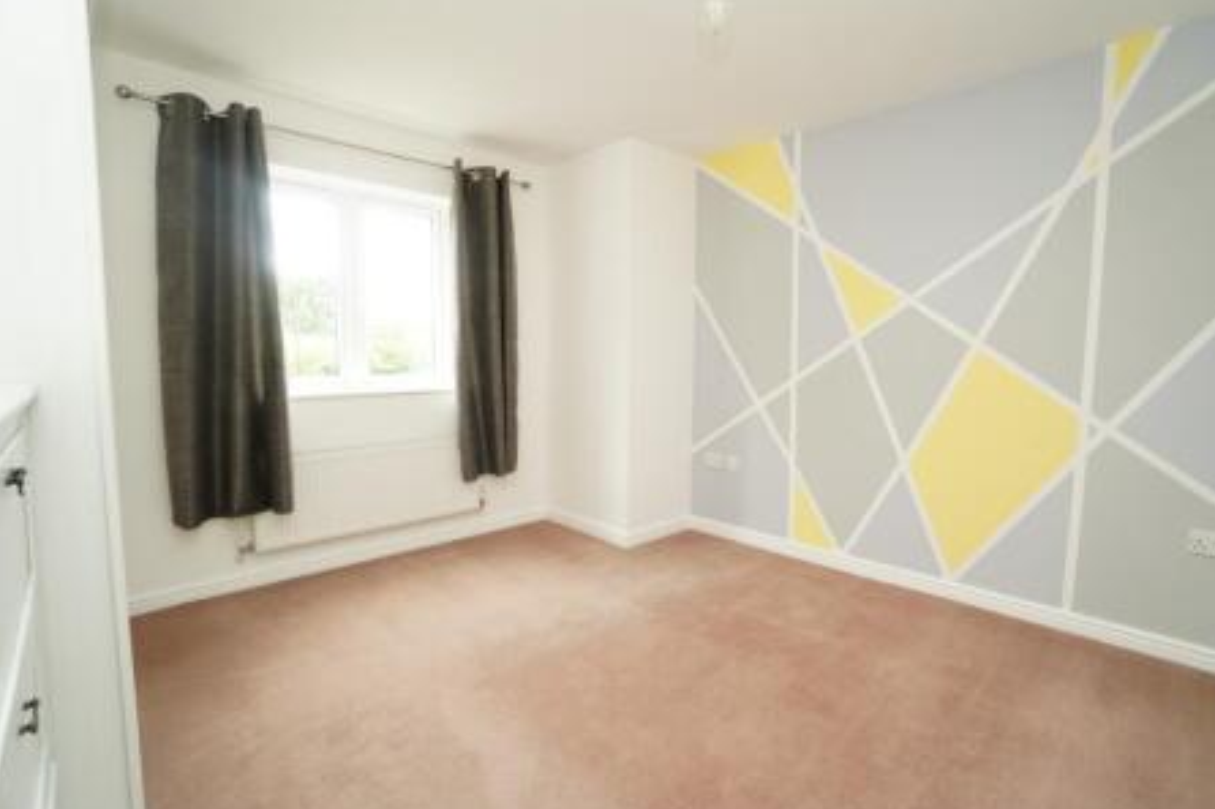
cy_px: 402
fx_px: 540
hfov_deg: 96.6
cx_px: 643
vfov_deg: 73.7
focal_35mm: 16
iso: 500
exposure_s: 1/60
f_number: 4
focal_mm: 10
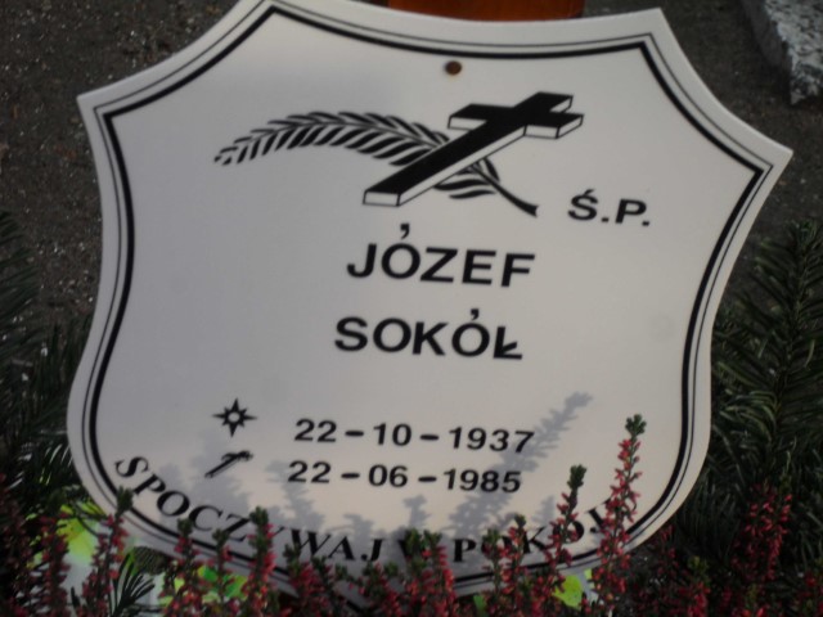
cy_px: 308
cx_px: 412
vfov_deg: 14.1
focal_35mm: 105
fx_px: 2496
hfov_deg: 18.7
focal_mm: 18.9
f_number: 5.8
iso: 100
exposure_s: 1/90
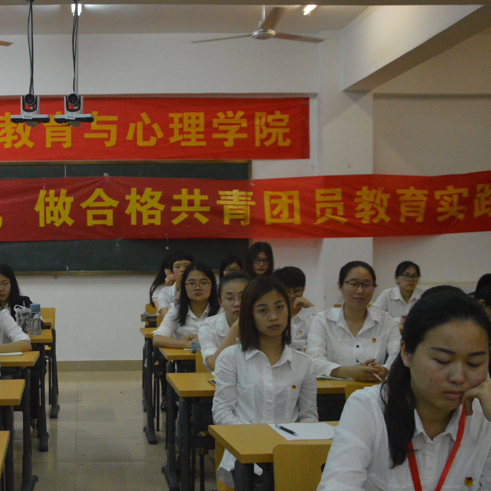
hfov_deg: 33.7
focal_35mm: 49
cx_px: 88
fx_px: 783
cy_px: 284
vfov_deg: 34.8
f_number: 3.8
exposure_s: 1/250
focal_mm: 21
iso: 3200
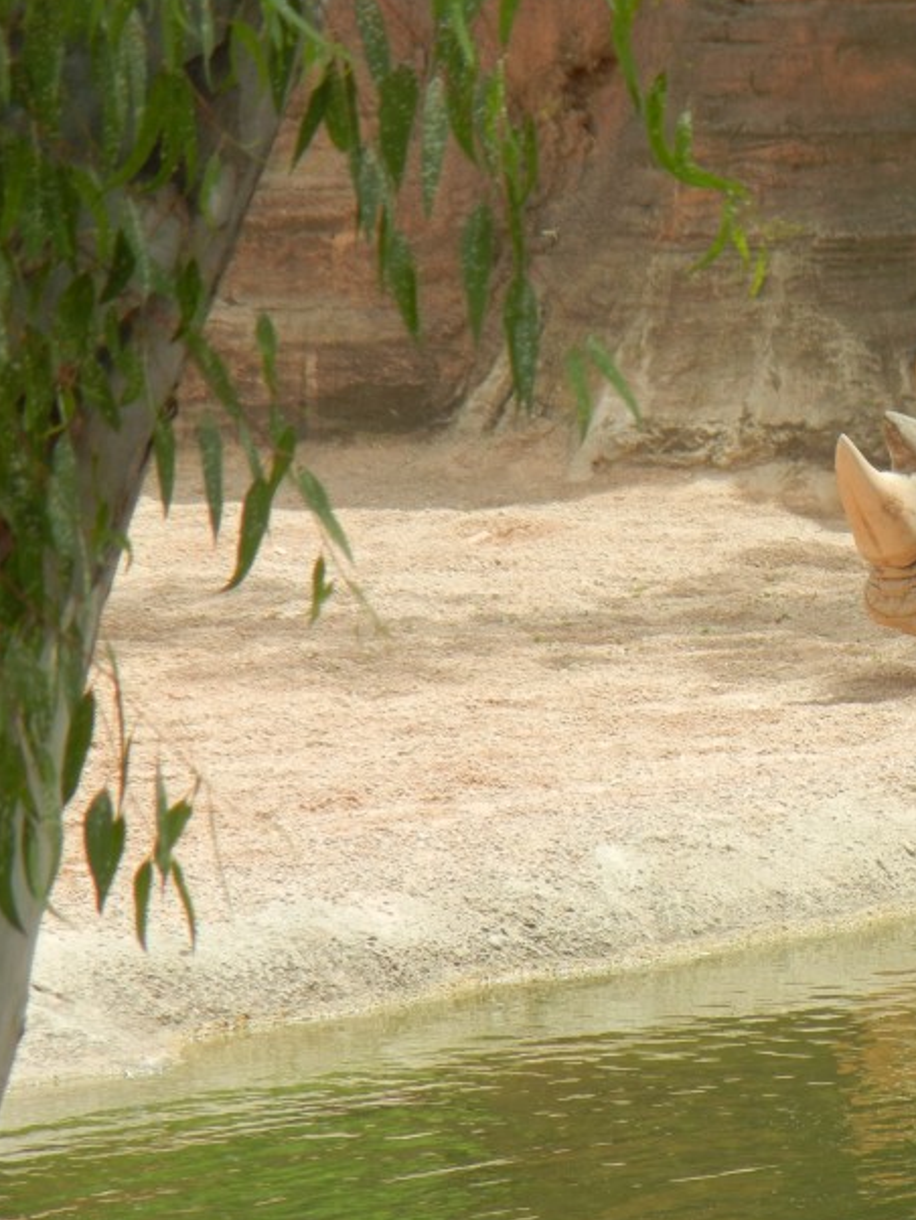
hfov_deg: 2.9
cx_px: 967
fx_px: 17981
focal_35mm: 510
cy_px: 561
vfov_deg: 3.9
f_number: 5.6
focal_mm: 54
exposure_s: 1/275
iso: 160
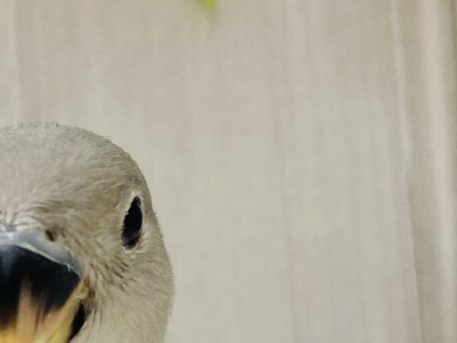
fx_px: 885
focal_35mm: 67
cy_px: 262
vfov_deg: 21.7
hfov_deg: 26.1
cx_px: -78
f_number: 1.8
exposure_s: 1/100
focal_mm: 4.25
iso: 125
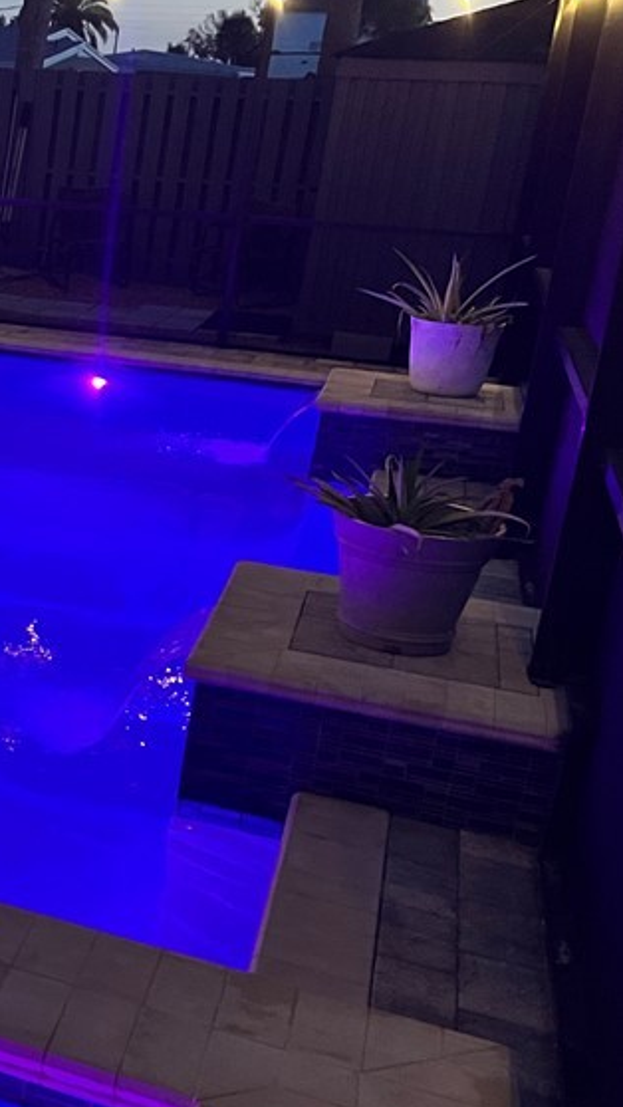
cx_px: -351
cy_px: 528
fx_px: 1527
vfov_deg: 39.9
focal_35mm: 52
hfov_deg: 19.6
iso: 500
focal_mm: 5.7
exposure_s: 1/30
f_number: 1.5
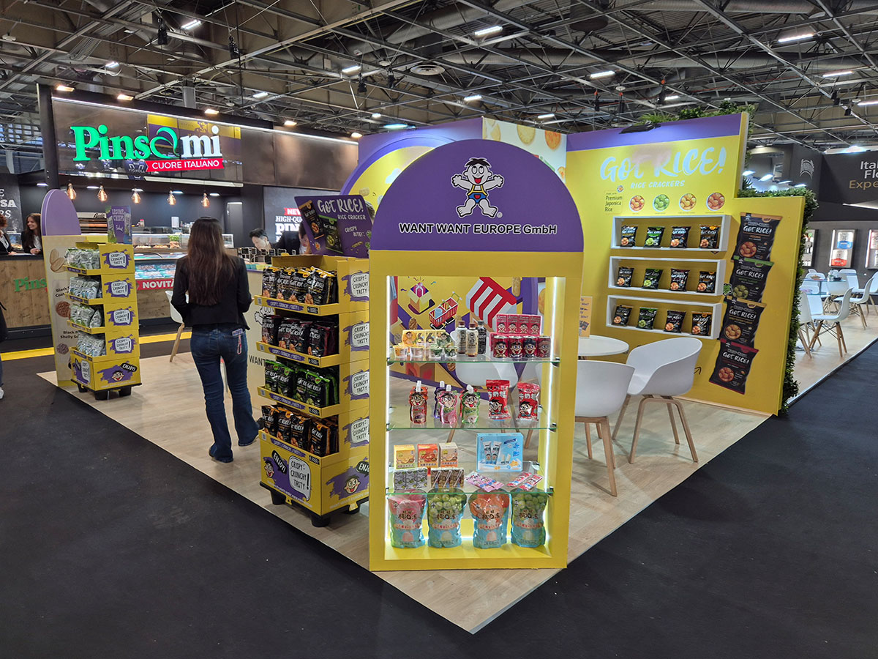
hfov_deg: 73.9
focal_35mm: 23
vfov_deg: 58.9
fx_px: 583
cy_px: 330
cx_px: 439
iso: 50
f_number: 1.8
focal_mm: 5.4
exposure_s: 1/50
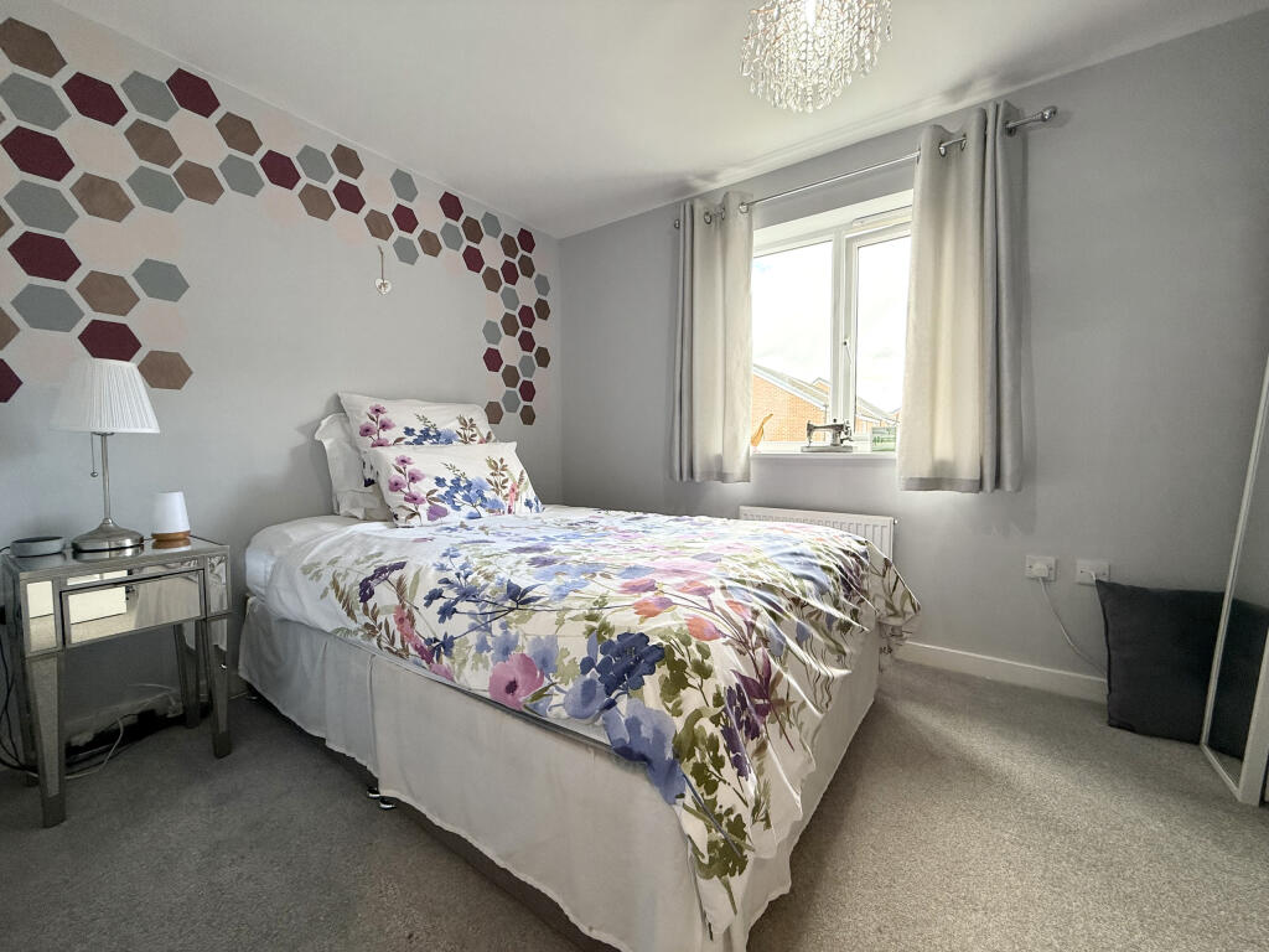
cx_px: 634
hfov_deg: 102.1
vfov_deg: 85.7
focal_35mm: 14
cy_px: 476
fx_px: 513
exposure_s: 1/99
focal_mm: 2.22
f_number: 2.2
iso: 100
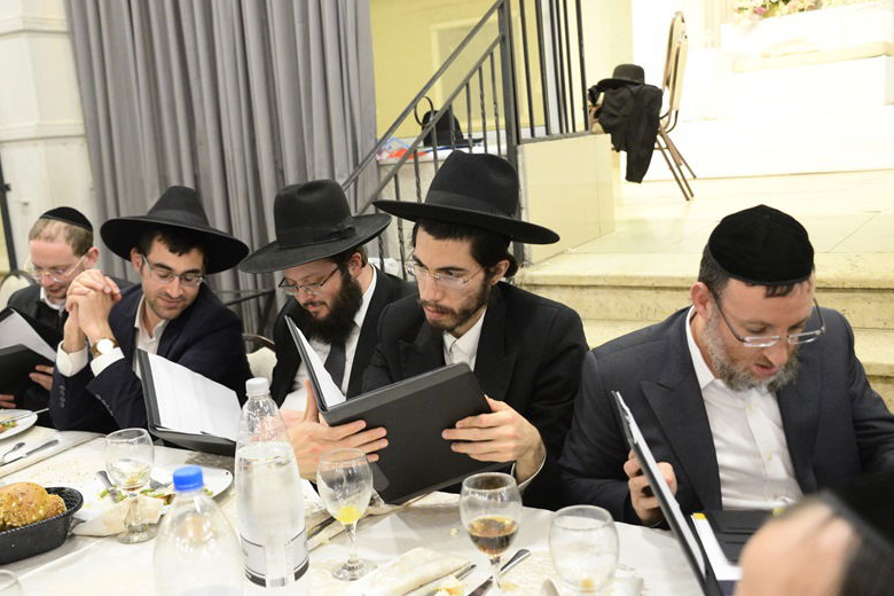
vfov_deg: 32.6
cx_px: 450
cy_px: 293
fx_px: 1018
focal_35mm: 41
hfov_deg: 47.4
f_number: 5
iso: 4000
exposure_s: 1/60
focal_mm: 40
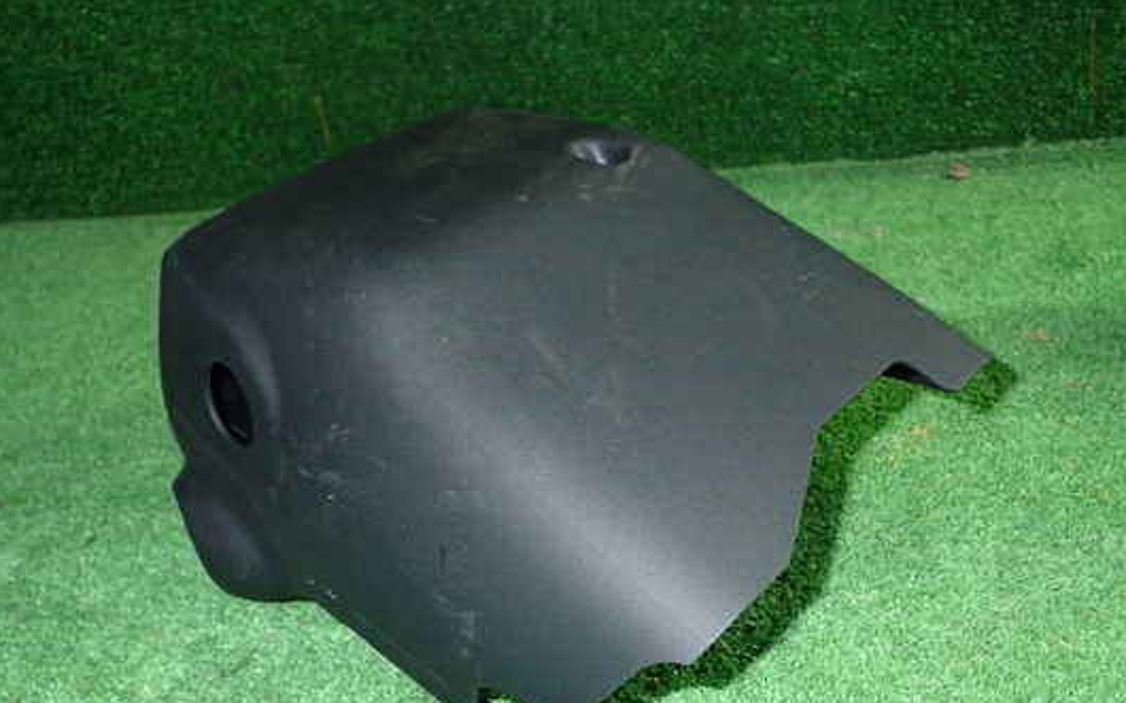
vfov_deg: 35.3
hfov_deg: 54.0
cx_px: 561
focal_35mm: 36
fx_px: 1105
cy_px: 391
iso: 500
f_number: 6.3
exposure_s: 1/30
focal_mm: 5.4
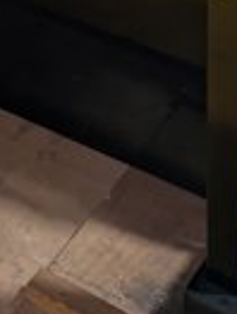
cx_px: -85
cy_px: -223
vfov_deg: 13.2
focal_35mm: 137
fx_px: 1245
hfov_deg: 10.6
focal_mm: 5.43
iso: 153
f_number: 1.89
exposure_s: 1/25
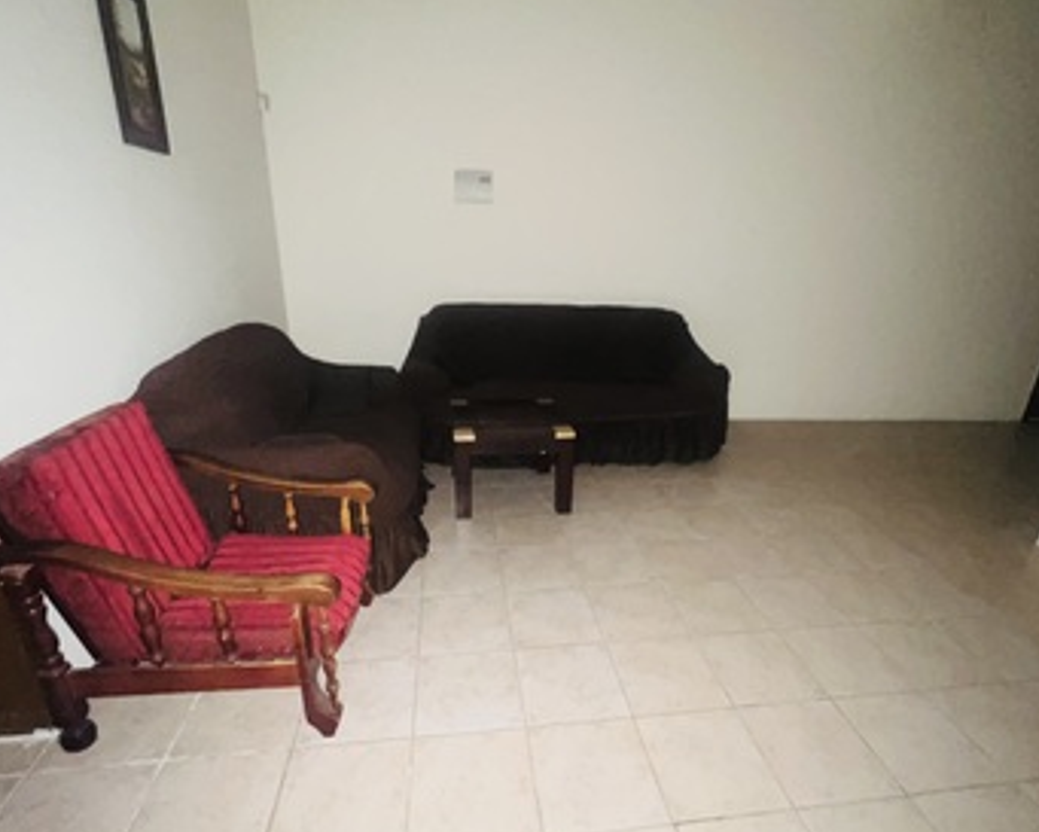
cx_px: 532
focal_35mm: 17
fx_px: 523
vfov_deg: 76.9
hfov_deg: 89.6
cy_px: 450
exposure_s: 1/16
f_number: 1.8
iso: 500
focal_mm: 1.57
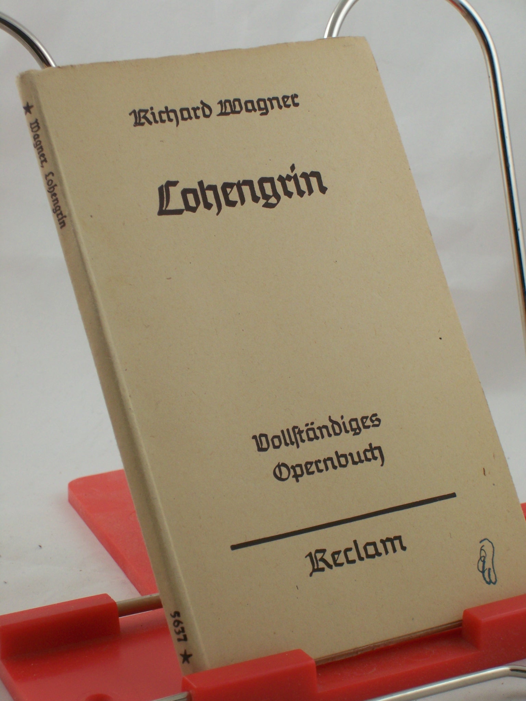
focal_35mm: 102
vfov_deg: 19.3
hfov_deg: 14.5
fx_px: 2067
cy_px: 350
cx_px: 263
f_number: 4.6
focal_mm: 16.8
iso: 100
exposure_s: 1/100
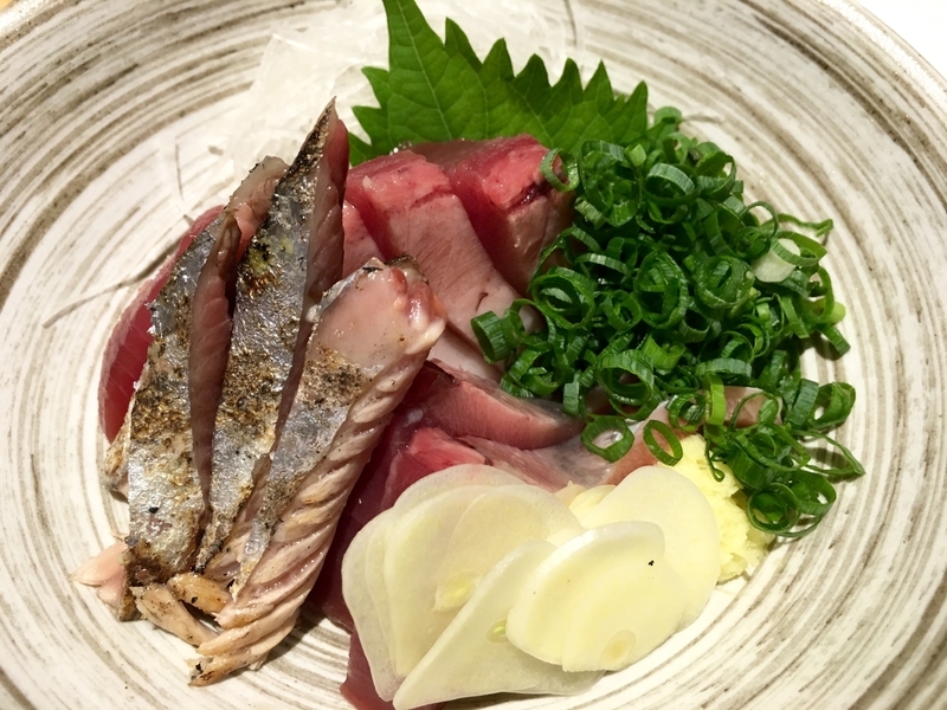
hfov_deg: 61.7
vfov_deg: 48.2
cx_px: 474
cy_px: 355
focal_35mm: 29
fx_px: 793
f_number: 2.2
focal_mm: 4.15
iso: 100
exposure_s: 1/30
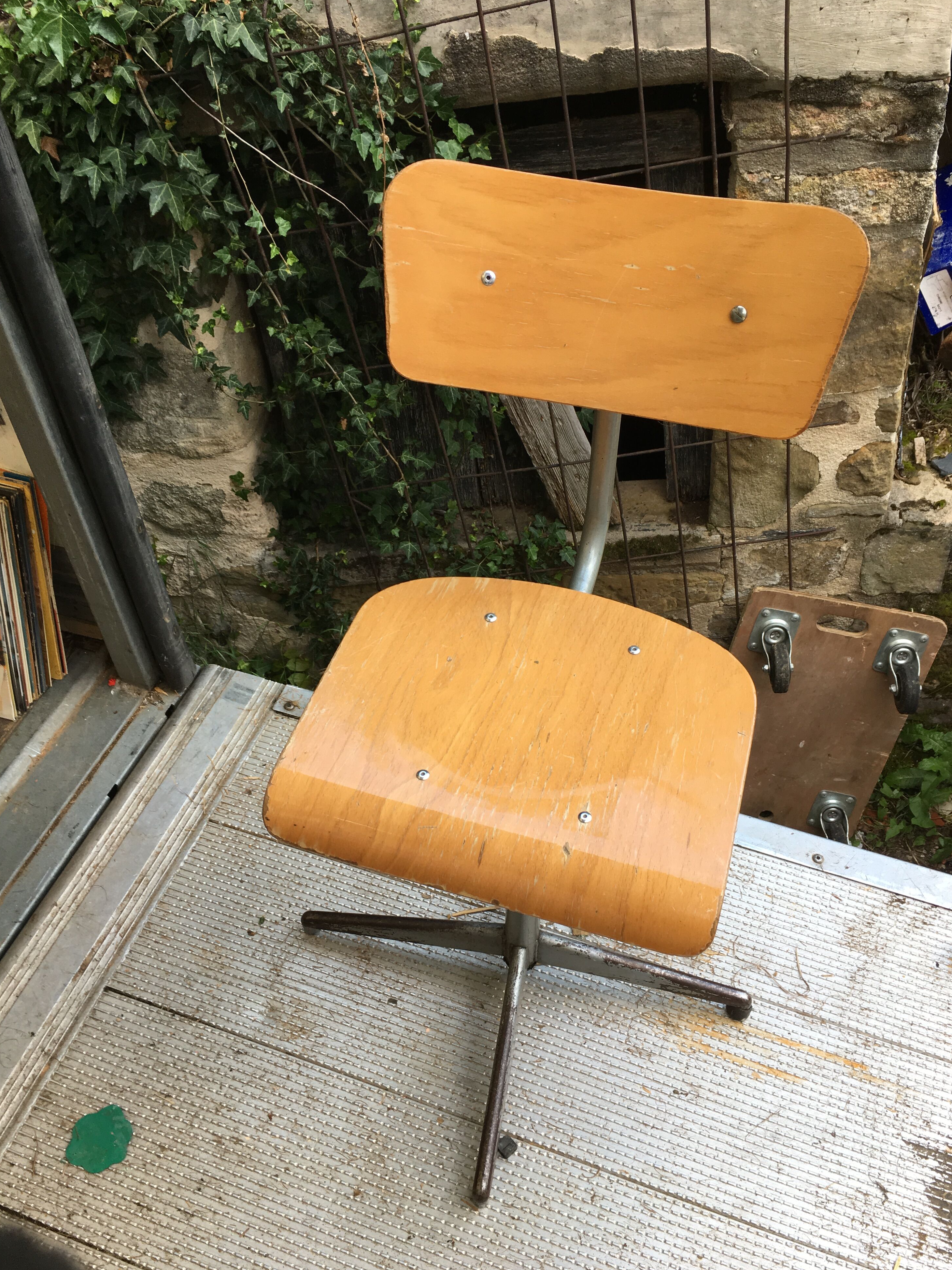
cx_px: 489
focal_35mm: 30
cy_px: 642
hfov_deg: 46.8
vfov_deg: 60.0
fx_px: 1100
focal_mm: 4.15
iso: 32
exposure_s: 1/50
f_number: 2.2
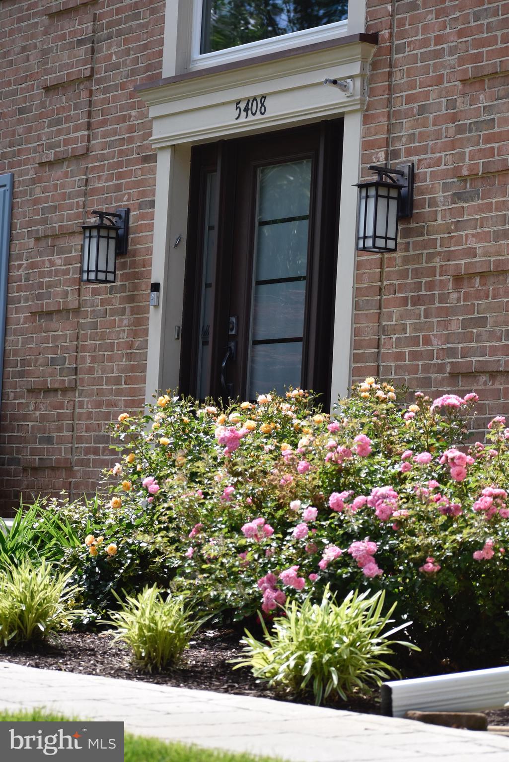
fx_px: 2289
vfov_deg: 18.9
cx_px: 254
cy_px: 381
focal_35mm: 108
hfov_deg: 12.7
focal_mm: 72
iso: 400
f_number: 4.8
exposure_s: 1/1250
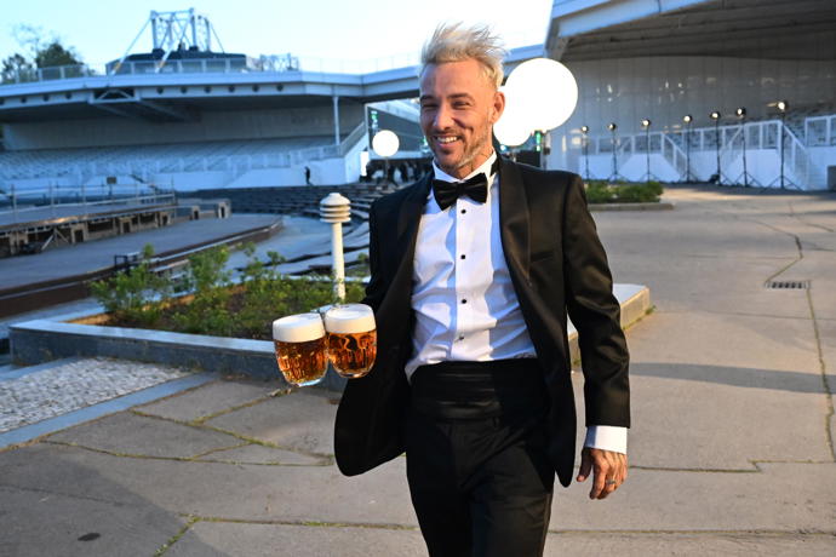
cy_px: 278
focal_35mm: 36
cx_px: 418
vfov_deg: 36.9
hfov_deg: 53.1
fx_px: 836
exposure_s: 1/400
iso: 5000
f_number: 3.5
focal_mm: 24
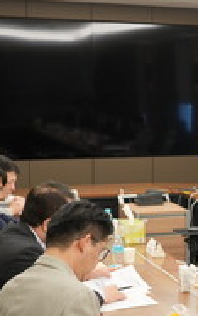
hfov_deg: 12.1
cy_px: 171
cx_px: 369
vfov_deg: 21.2
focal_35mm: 98
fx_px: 845
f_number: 4
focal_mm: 30
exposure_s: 1/30
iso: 500
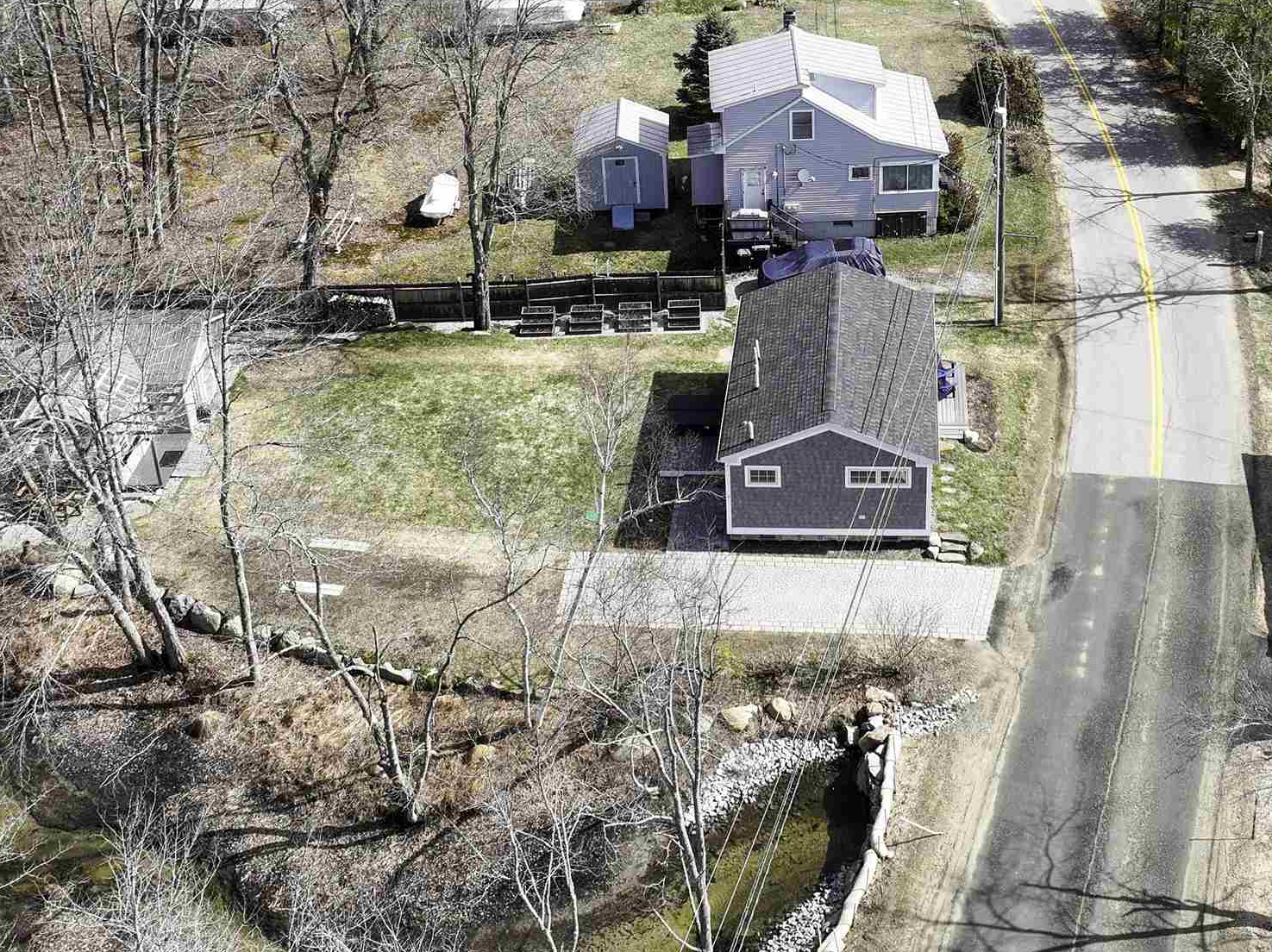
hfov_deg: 37.5
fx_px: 1836
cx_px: 910
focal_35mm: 50
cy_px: 207
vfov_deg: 28.5
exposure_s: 1/2500
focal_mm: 12.29
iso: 100
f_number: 2.8
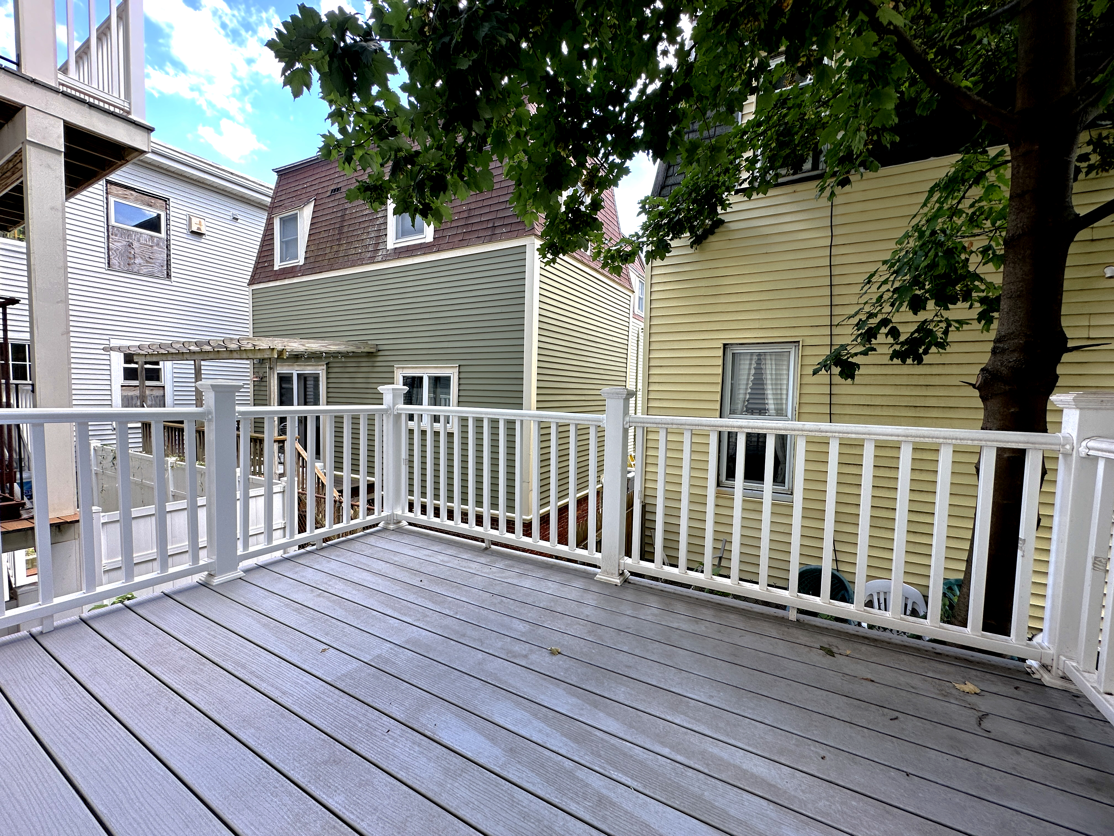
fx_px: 451
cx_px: 557
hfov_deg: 102.1
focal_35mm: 14
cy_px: 418
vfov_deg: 85.7
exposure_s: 1/162
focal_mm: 2.22
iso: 40
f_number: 2.2
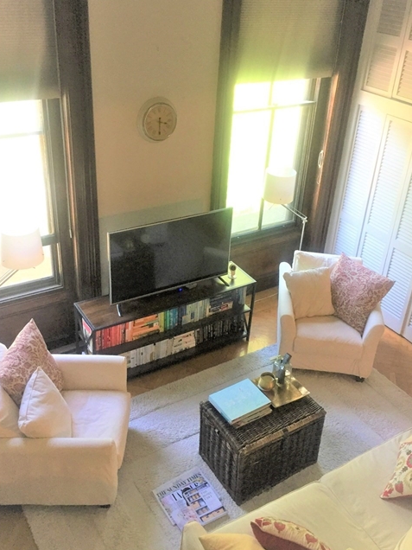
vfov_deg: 52.6
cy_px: 258
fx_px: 555
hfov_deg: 40.7
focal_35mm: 35
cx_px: 215
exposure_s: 1/30
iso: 125
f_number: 2.2
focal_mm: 4.15
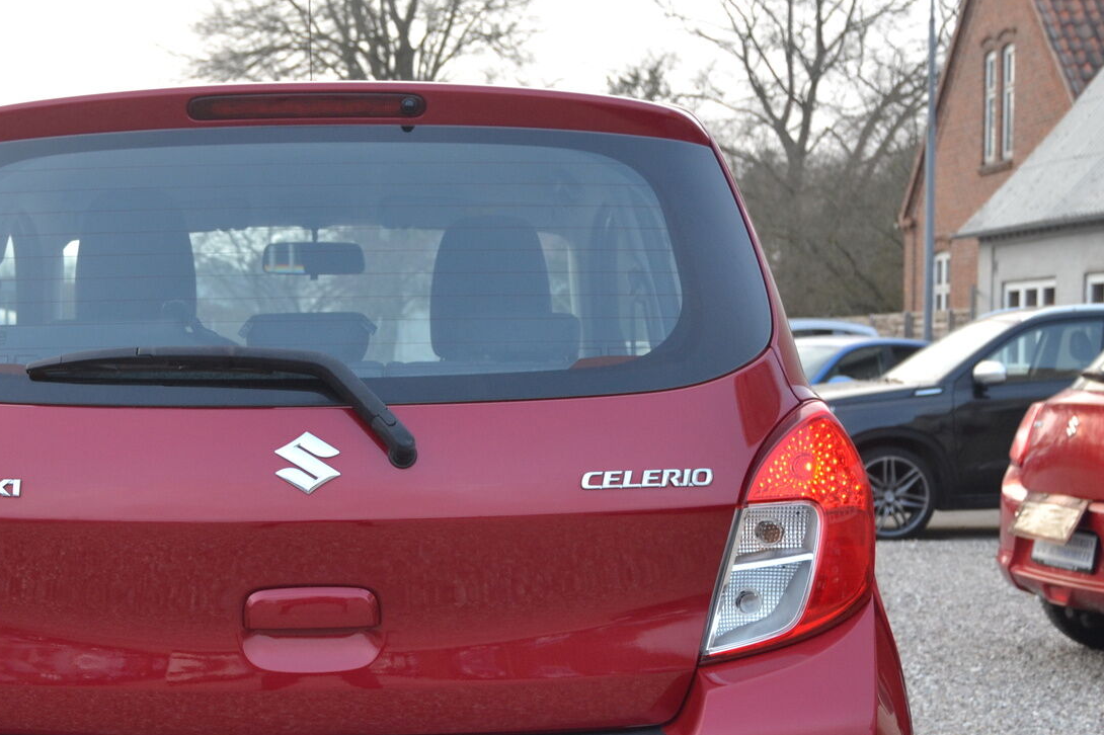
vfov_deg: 18.2
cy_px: 588
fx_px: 2269
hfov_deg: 27.1
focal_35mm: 74
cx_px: 326
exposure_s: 1/125
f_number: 5.6
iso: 360
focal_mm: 28
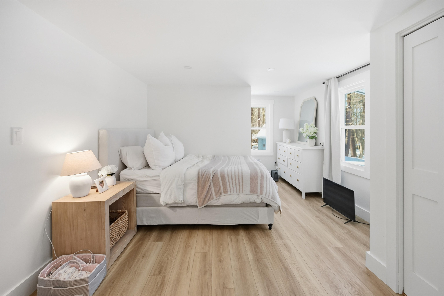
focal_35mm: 14
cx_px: 222
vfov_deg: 81.2
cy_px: 148
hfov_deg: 104.3
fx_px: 173
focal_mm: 14
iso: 320
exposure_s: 1/250
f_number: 4.5
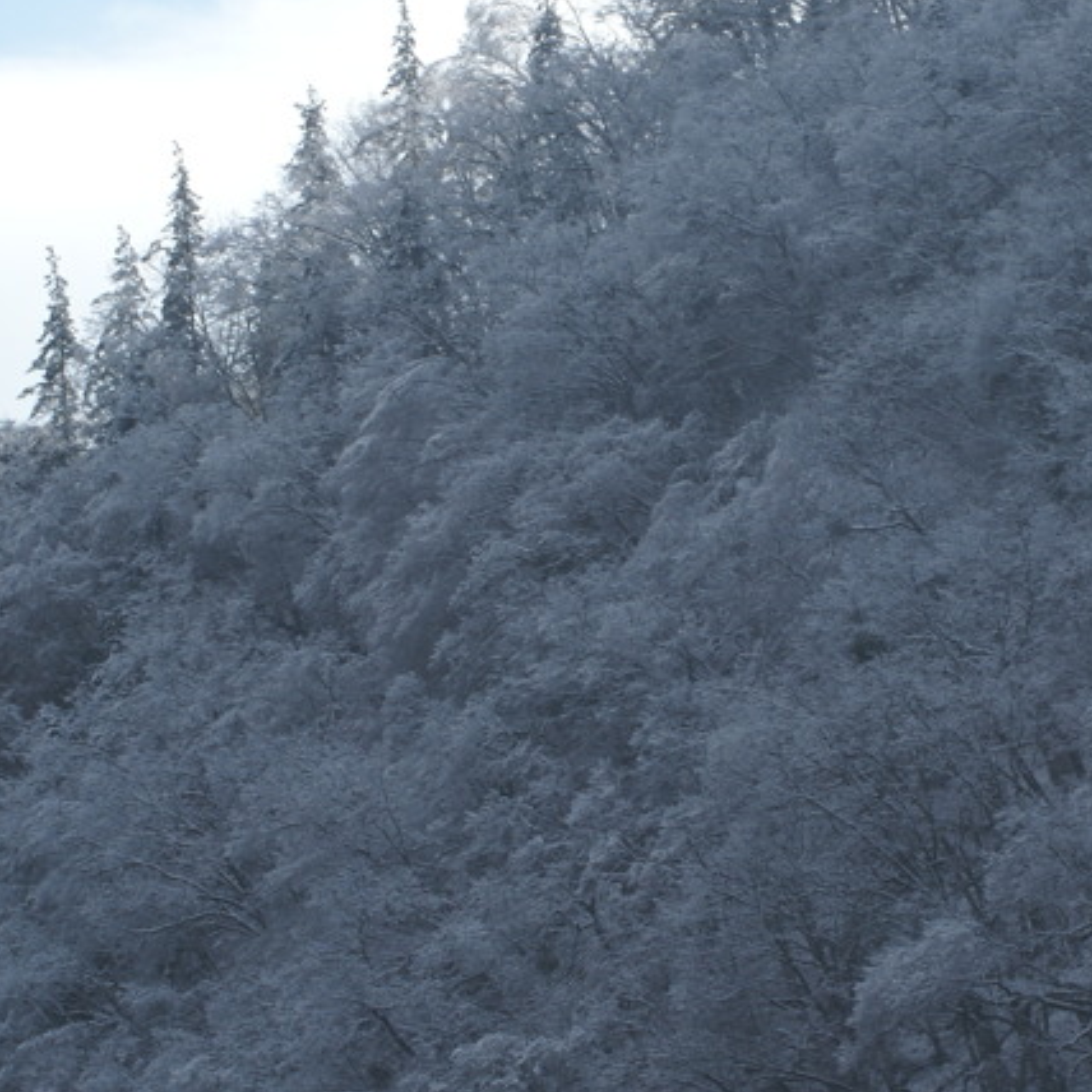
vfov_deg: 7.2
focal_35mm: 244
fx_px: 8708
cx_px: 873
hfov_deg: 7.2
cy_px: 272
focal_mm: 80
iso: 100
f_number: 11
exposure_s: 1/200
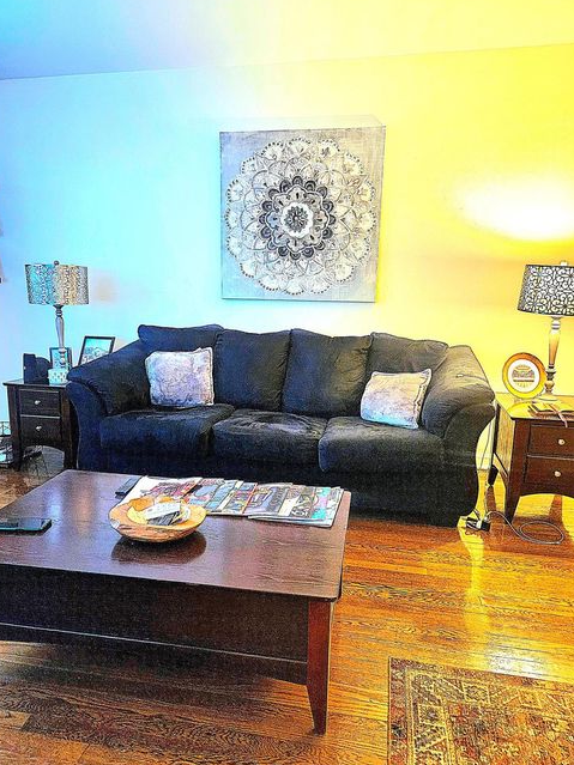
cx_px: 285
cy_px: 388
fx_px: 531
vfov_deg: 71.6
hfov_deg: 56.8
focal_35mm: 24
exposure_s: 1/30
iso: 640
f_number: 1.8
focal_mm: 5.4
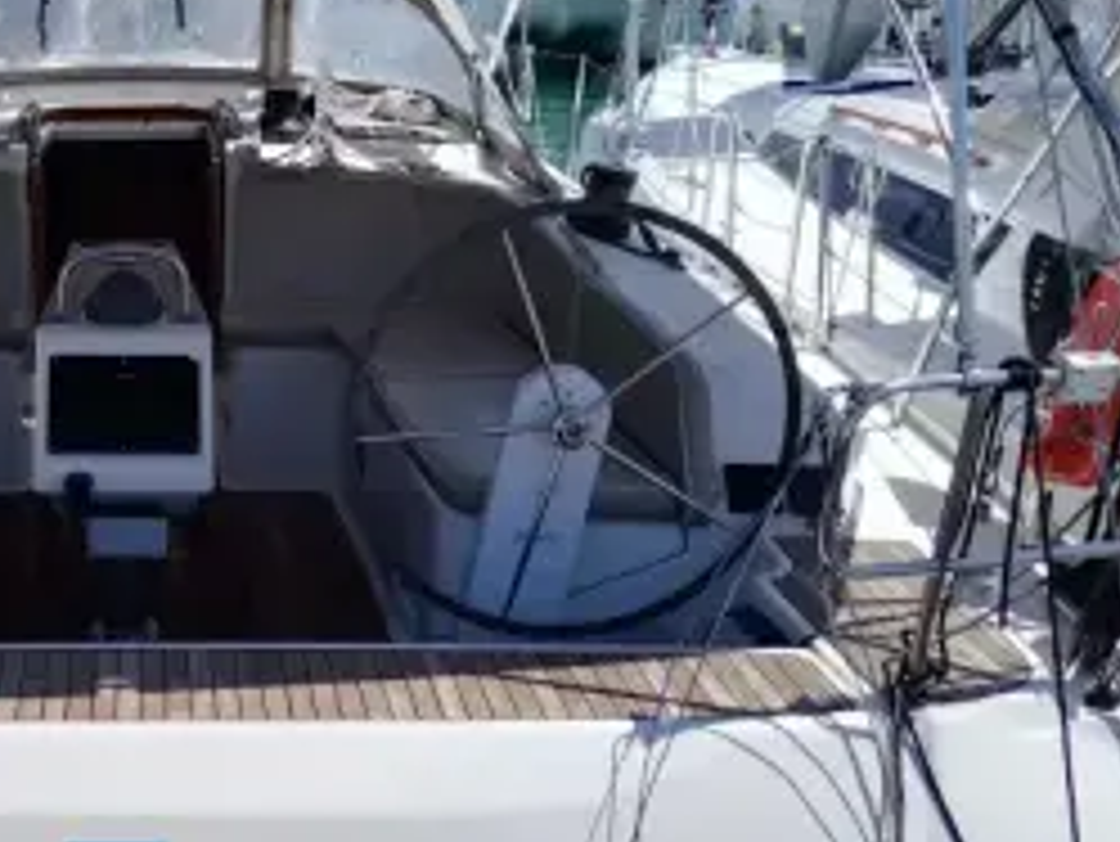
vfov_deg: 22.6
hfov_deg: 28.6
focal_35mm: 65
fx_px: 2104
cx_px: 99
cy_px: 495
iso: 100
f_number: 1.9
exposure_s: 1/2104
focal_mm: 4.94
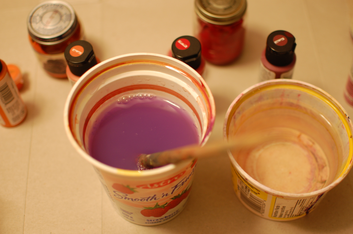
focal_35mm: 52
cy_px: 117
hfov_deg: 37.9
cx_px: 176
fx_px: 514
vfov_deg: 25.7
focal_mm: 35
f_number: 1.8
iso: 320
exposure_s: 1/30
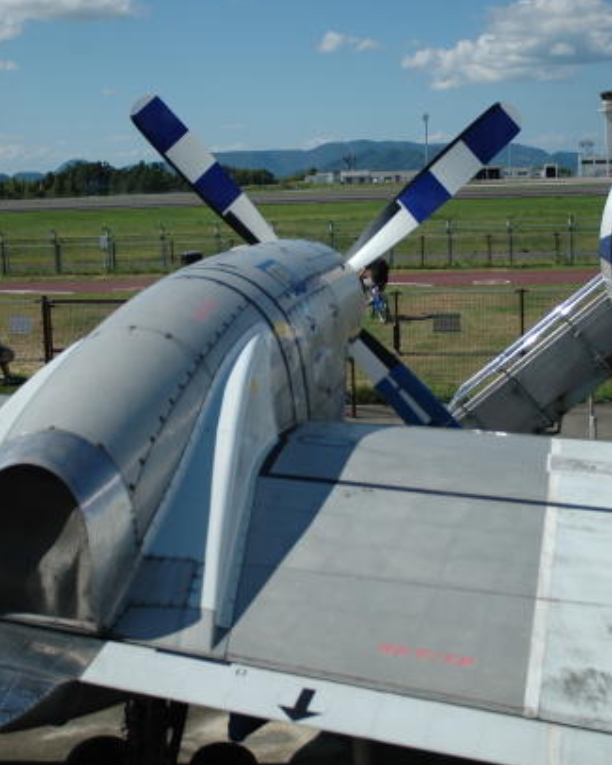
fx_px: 1371
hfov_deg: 25.2
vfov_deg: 31.1
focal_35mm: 61
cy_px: 315
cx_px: 307
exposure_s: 1/2000
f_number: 4.5
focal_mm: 35
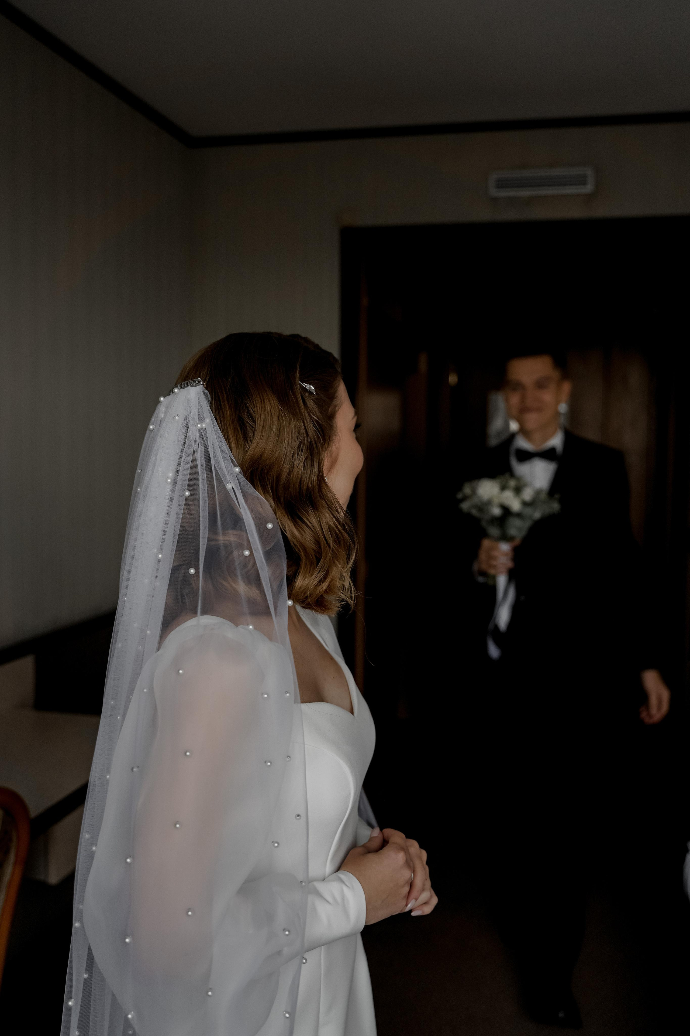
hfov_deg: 38.9
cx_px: 345
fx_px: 977
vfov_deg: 55.8
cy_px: 518
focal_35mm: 34
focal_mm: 34
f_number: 2.8
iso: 640
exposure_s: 1/400
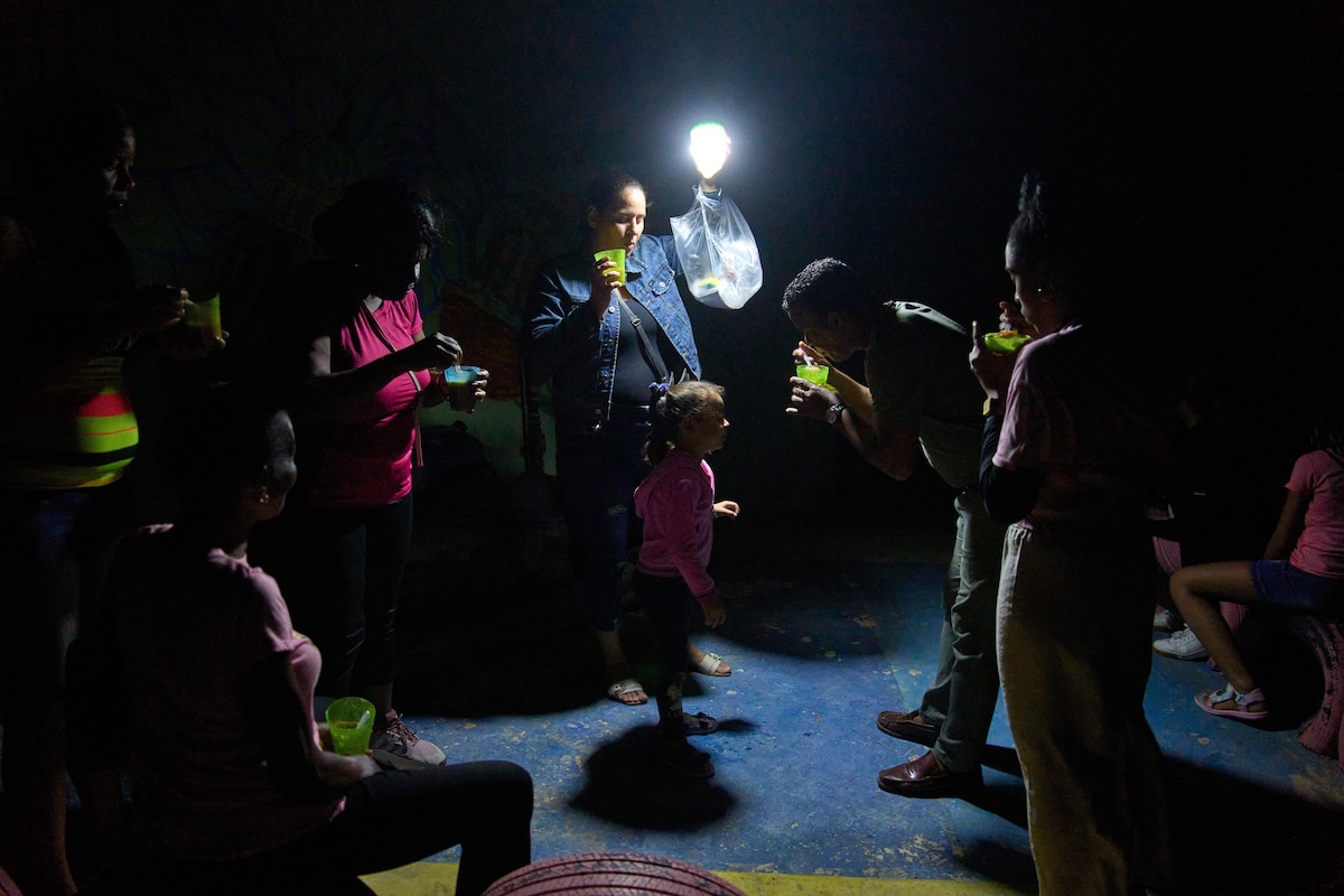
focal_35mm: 28
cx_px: 672
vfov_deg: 46.4
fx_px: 1045
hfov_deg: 65.5
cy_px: 448
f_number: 2.8
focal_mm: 28
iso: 6400
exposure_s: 1/160
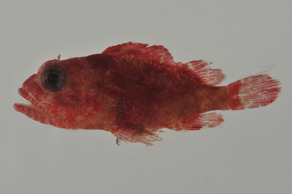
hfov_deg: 13.1
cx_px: 146
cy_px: 97
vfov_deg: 8.7
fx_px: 1276
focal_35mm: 158
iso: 200
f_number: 40
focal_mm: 105
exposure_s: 1/60
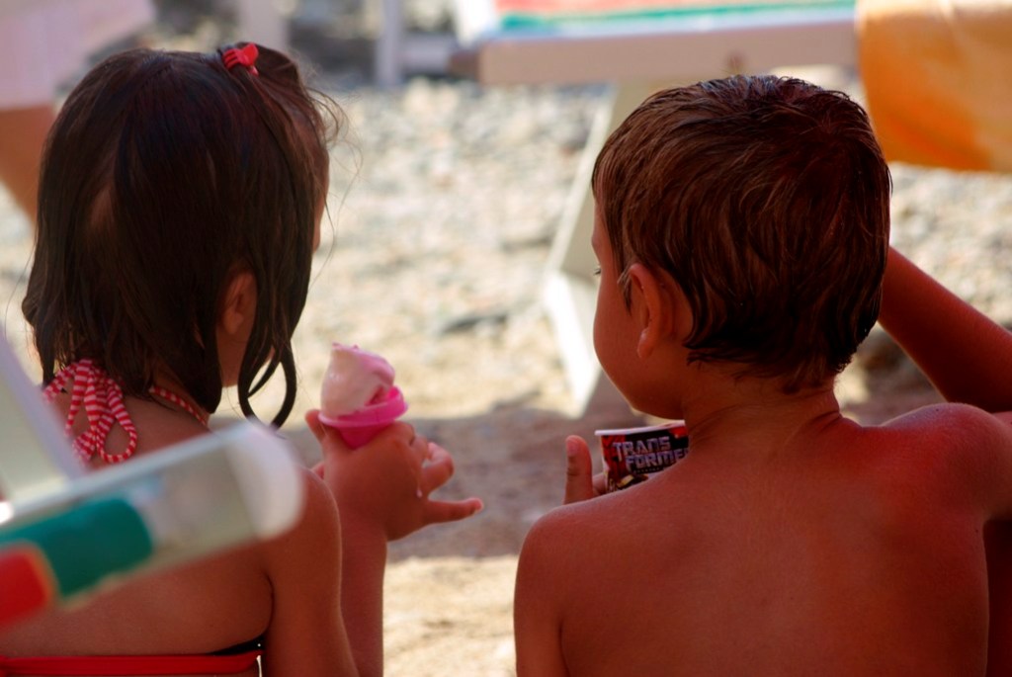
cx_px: 506
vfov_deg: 5.7
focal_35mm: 240
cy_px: 338
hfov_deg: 8.6
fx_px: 6753
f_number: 8
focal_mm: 160
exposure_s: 1/180
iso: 100
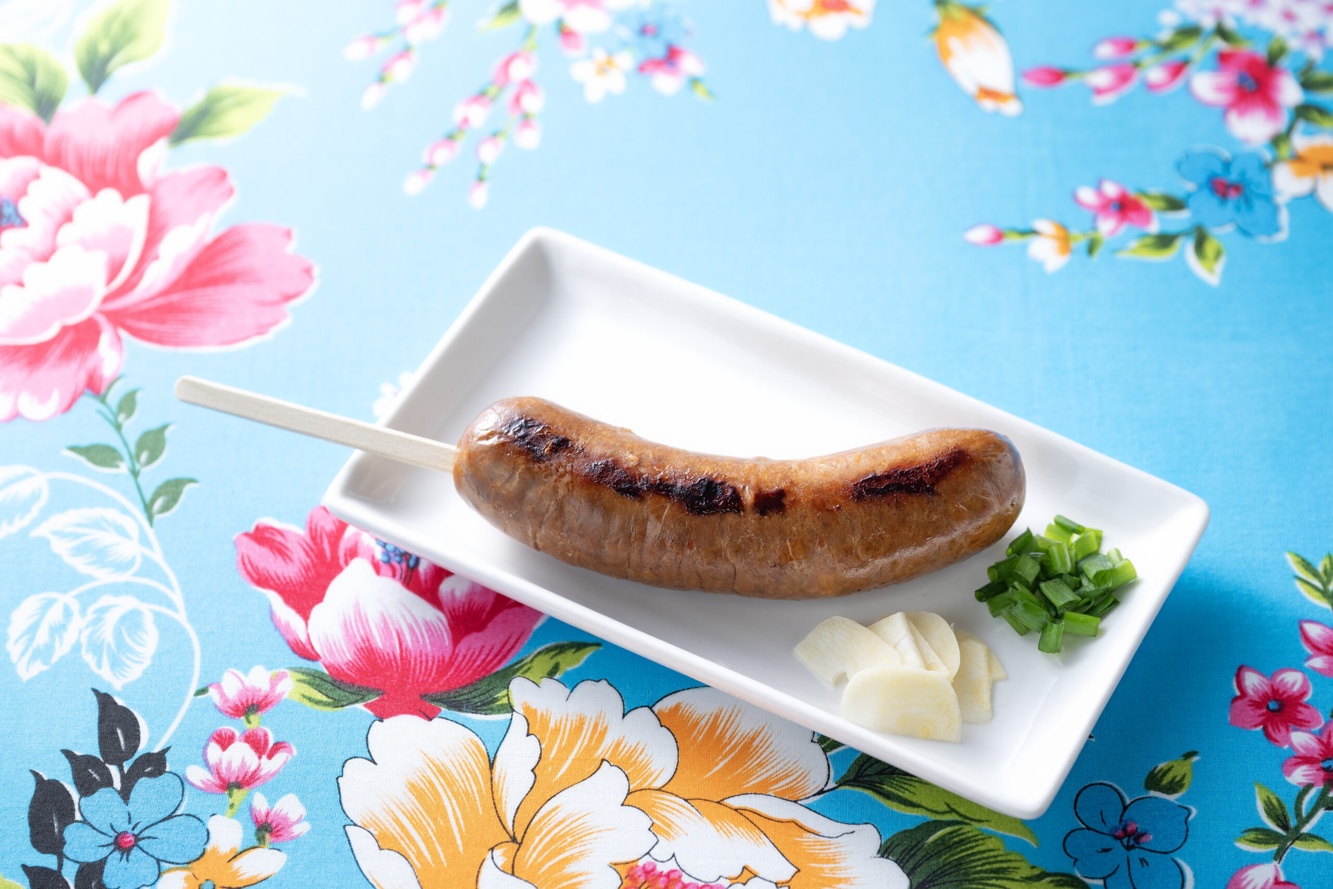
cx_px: 666
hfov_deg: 24.5
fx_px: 3073
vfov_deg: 16.5
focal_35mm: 83
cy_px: 444
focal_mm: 83
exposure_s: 1/200
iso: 160
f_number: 5.6
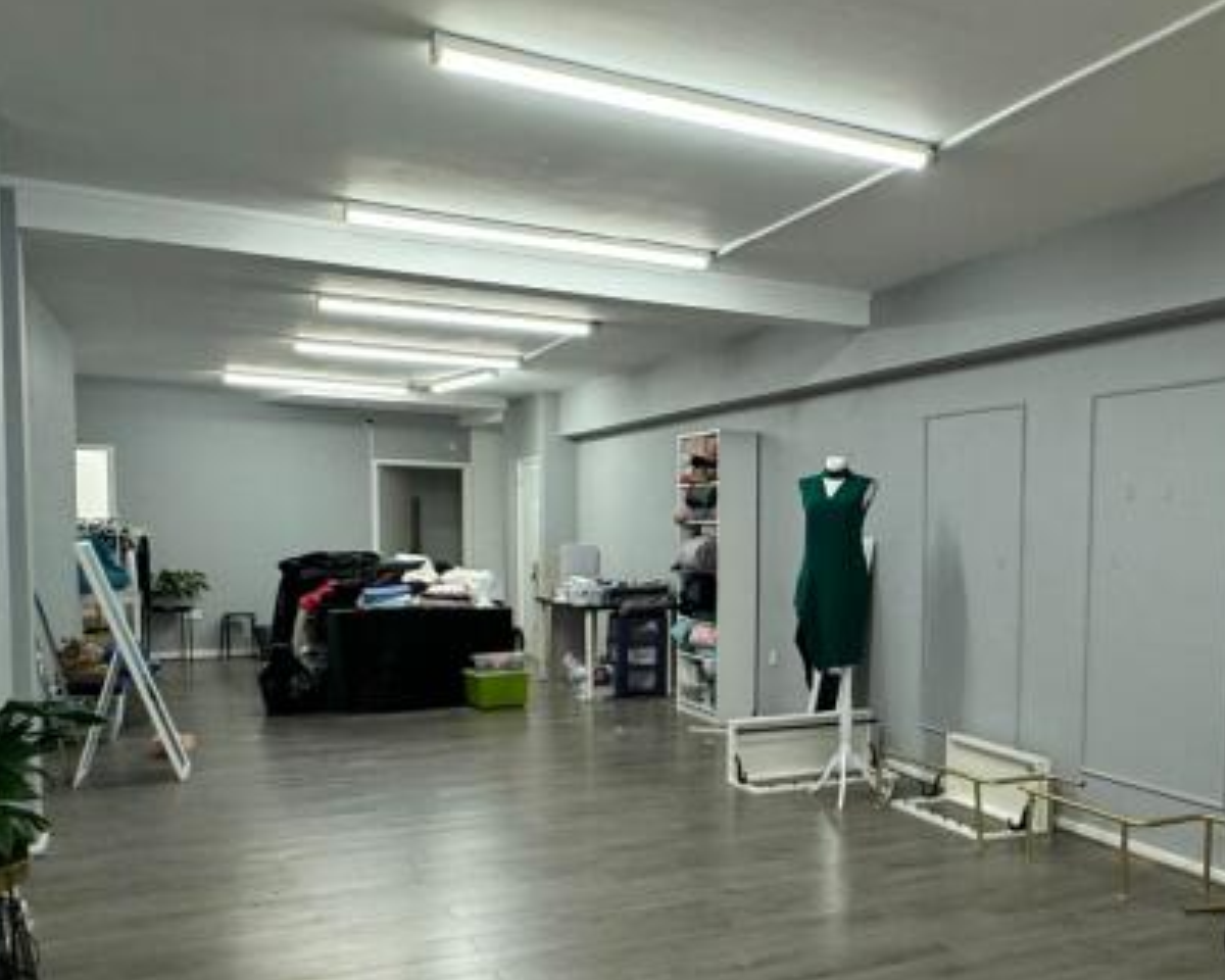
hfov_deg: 48.1
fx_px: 1269
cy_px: 619
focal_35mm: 35
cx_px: 1014
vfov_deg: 41.9
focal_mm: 2.22
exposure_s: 1/100
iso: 200
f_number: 2.2
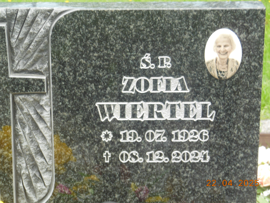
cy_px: 102
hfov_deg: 17.7
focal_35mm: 111
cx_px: 135
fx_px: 866
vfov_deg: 13.3
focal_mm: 19.7
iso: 125
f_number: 4.8
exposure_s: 1/100
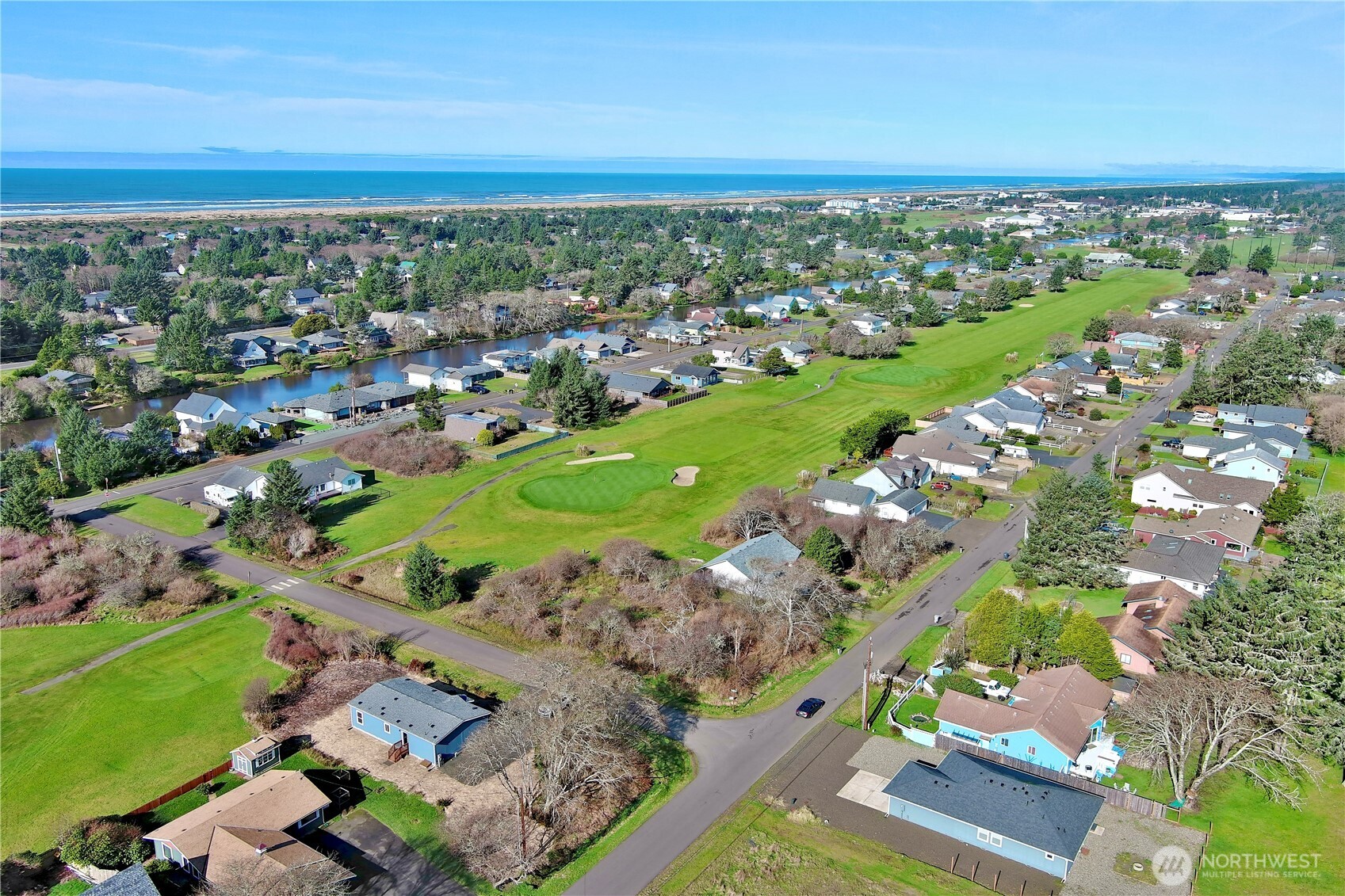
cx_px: 672
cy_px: 448
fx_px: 1083
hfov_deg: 63.7
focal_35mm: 29
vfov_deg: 45.0
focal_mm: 10.57
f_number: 2.8
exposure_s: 1/1418
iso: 101
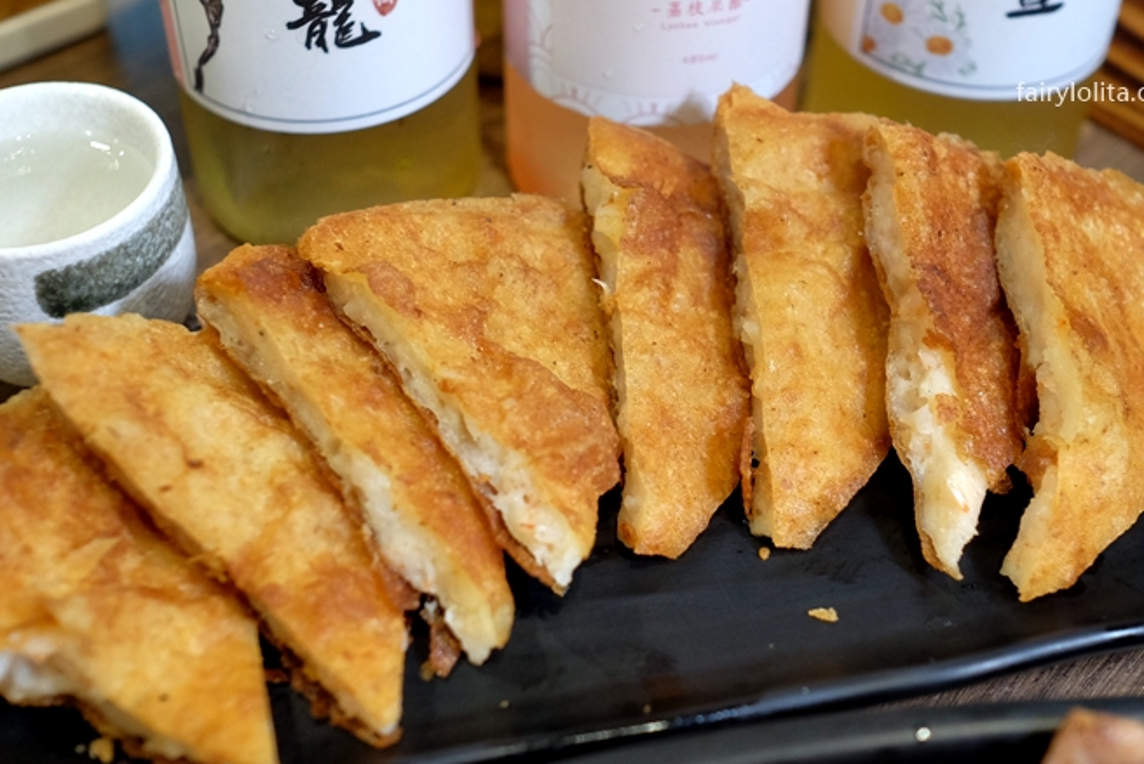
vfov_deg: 28.1
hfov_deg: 41.1
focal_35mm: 48
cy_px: 406
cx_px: 605
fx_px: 1526
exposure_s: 1/120
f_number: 2.8
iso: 1600
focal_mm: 23
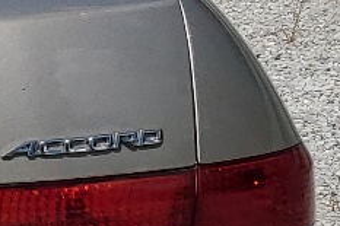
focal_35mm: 186
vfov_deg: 7.3
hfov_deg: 10.0
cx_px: -400
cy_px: 233
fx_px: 1755
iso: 50
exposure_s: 1/10000
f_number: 1.5
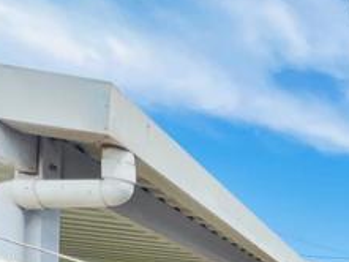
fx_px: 474
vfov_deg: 23.4
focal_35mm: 47
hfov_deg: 27.1
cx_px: 534
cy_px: 412
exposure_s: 1/686
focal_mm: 1.57
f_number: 1.8
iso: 32
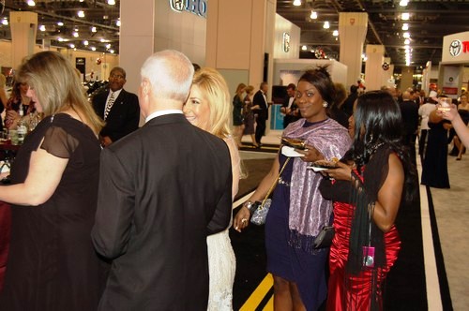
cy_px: 156
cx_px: 234
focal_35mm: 42
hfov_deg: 46.5
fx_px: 546
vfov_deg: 31.8
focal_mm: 28
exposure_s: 1/60
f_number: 4.2
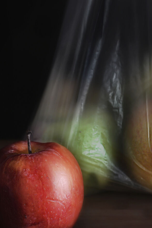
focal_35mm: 122
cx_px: 120
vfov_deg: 16.3
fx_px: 774
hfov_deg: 11.2
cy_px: -25
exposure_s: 10
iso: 100
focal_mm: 48
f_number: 6.3
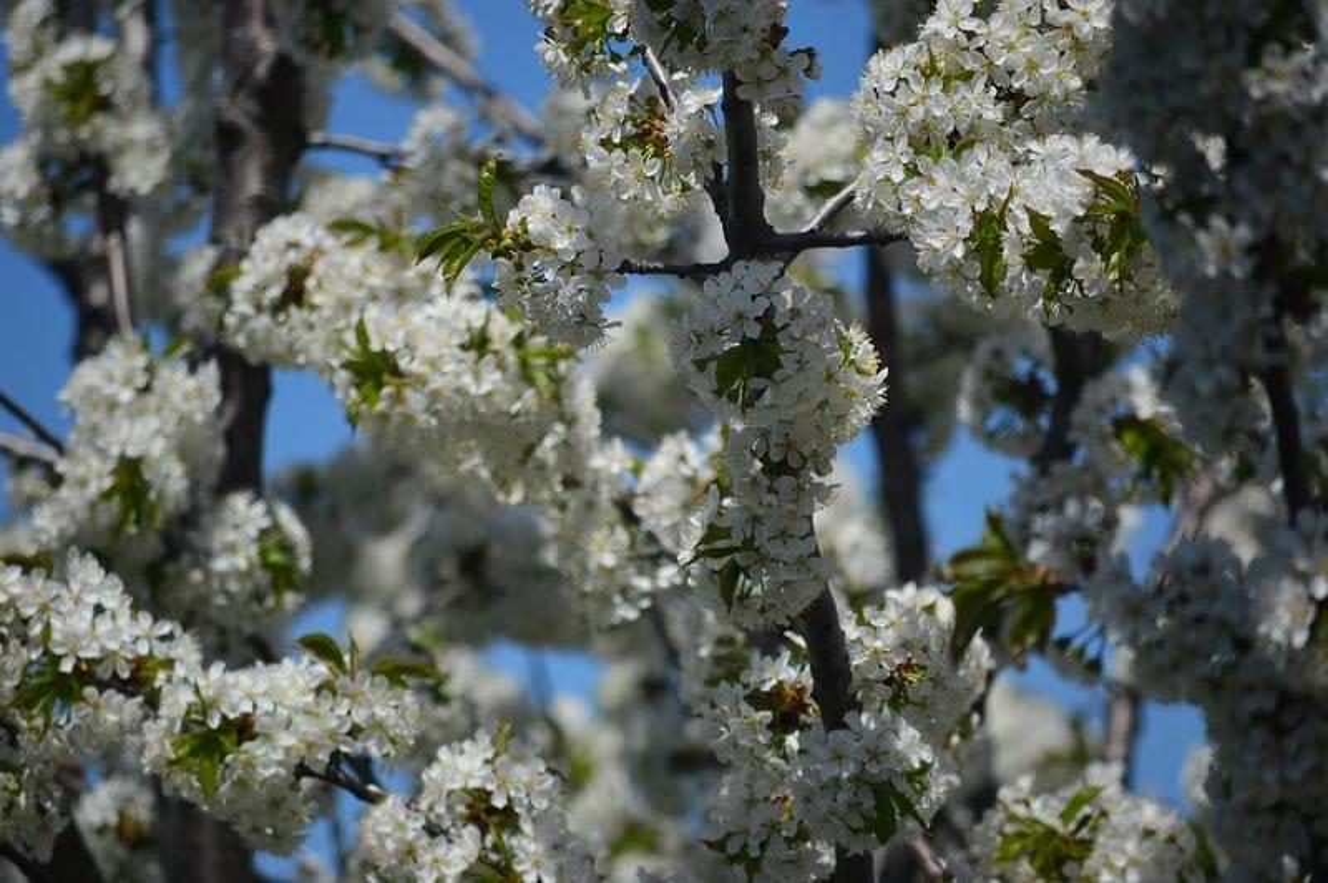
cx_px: 664
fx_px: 11057
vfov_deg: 4.6
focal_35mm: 300
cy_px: 442
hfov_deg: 6.9
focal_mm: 200
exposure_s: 1/500
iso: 100
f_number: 5.6
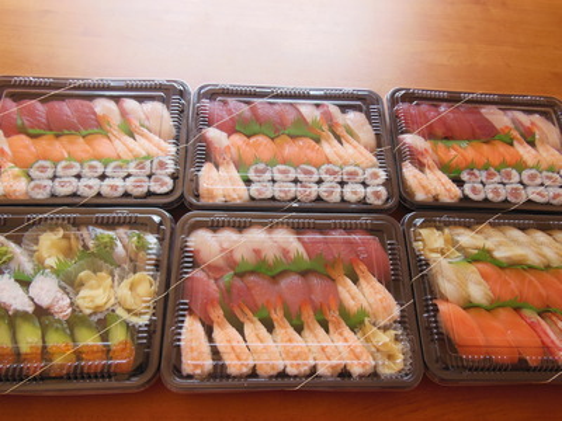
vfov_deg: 54.9
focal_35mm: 25
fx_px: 406
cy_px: 210
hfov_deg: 69.4
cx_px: 281
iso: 125
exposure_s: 1/30
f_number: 3.5
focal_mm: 4.5
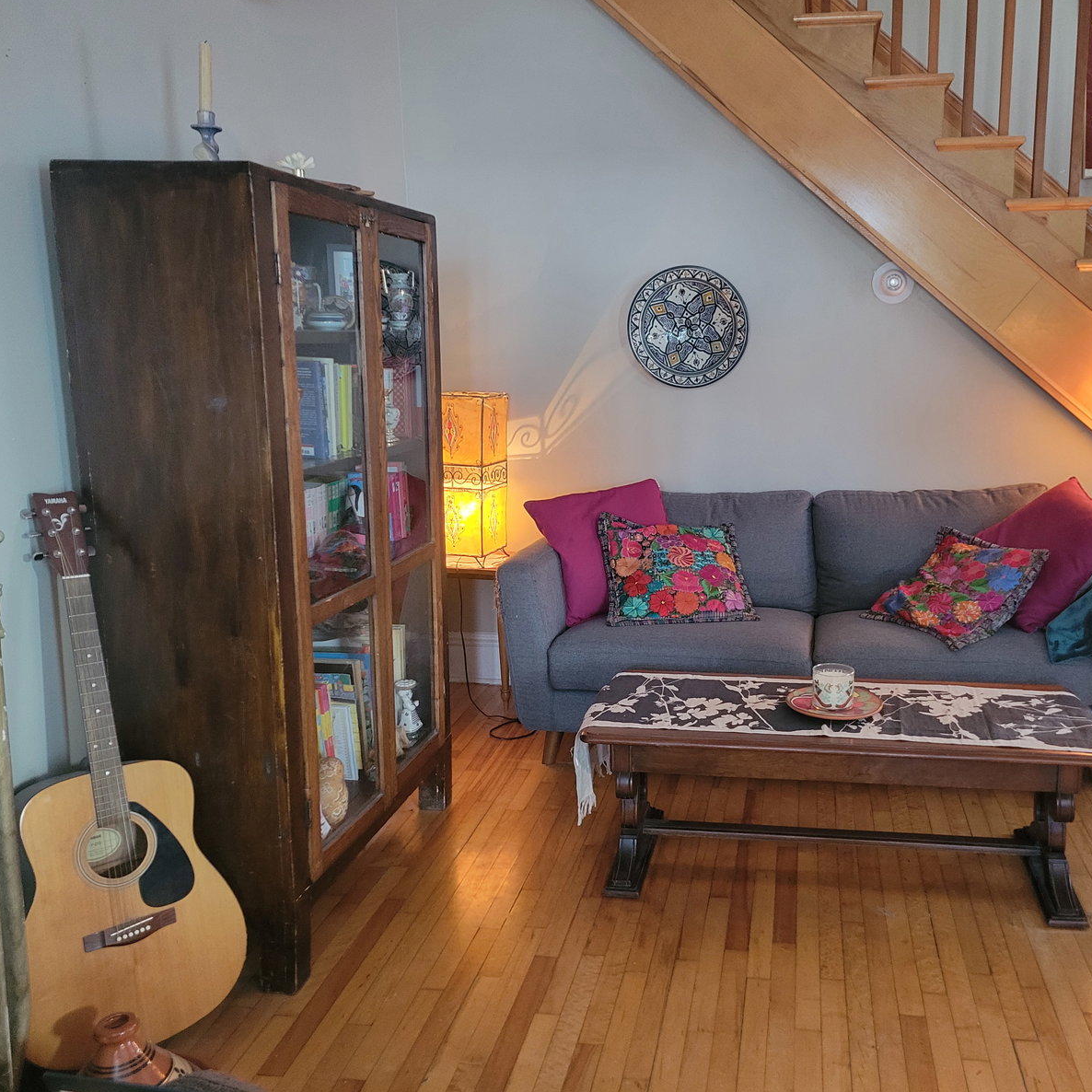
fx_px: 1106
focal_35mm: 31
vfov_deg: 52.5
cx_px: 690
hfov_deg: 51.9
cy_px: 540
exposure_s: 1/40
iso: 500
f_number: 1.8
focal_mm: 5.4
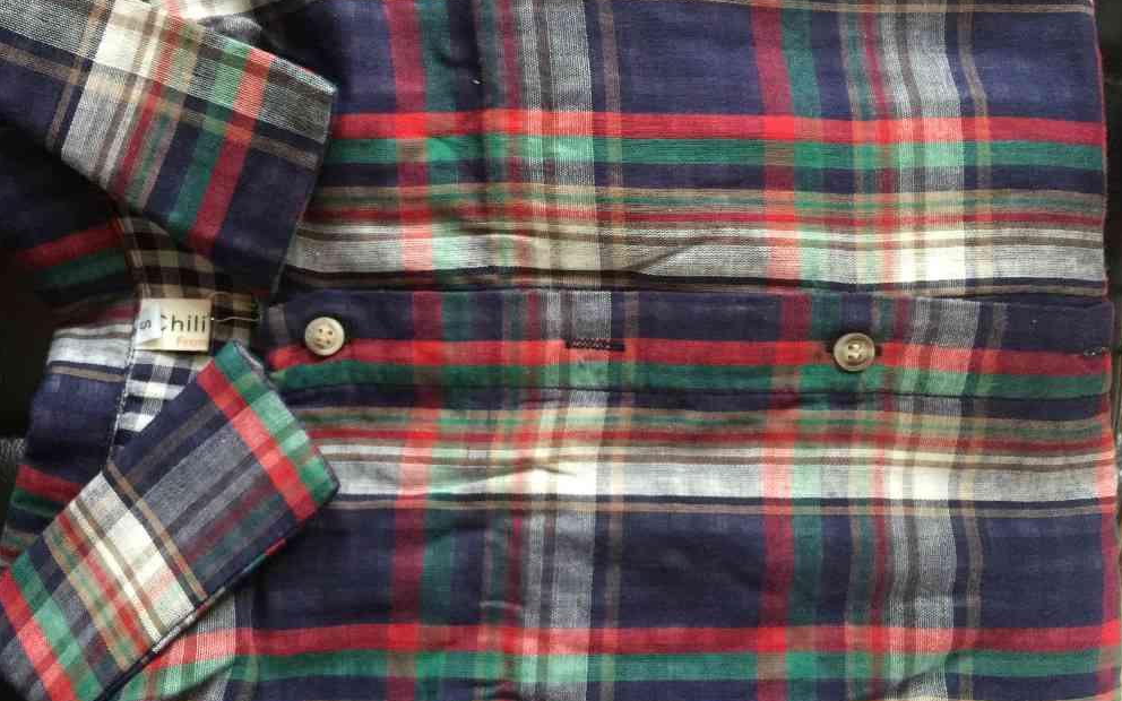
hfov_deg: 61.2
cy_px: 292
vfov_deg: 40.5
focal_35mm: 31
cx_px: 563
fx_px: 948
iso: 100
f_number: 2.2
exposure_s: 1/17
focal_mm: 4.15
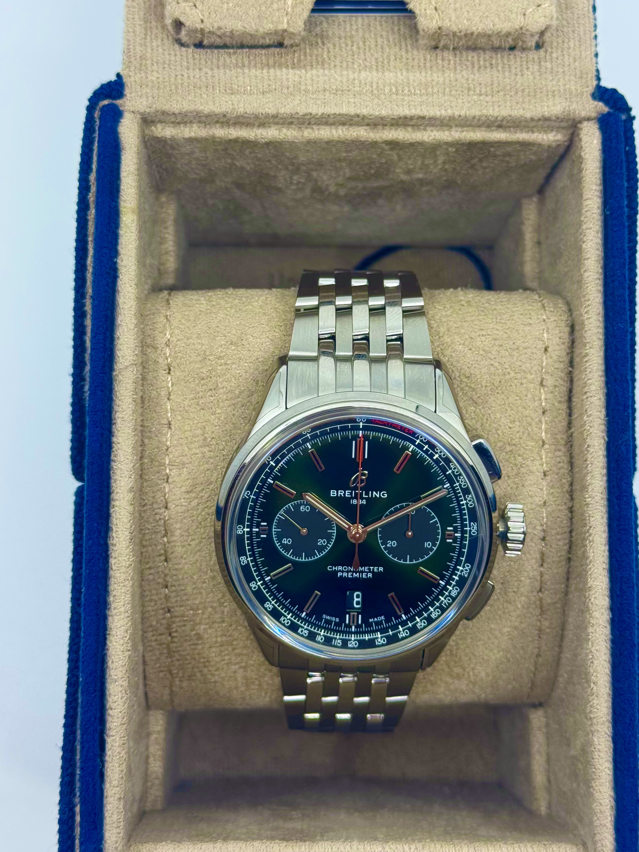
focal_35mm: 58
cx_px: 335
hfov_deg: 25.2
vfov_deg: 33.2
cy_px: 363
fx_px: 1427
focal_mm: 6.76
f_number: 1.78
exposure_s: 1/404
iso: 64
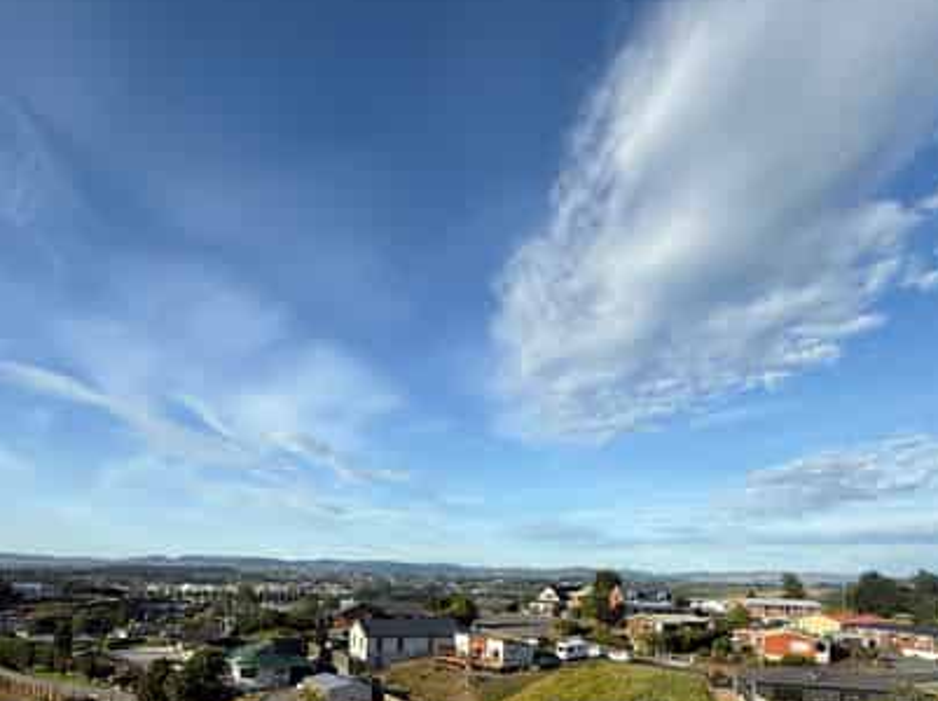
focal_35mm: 23
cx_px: 430
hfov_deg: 73.8
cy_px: 560
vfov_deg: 54.8
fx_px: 623
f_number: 2.2
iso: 50
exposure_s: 1/2092
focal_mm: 2.22
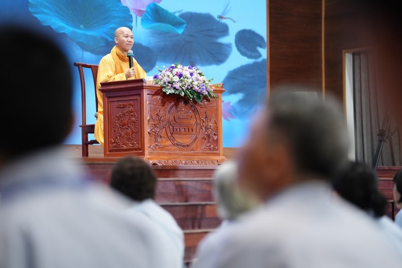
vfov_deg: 11.1
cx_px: 201
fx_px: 1373
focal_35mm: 123
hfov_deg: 16.7
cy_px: 134
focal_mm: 123
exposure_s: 1/160
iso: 3200
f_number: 2.8
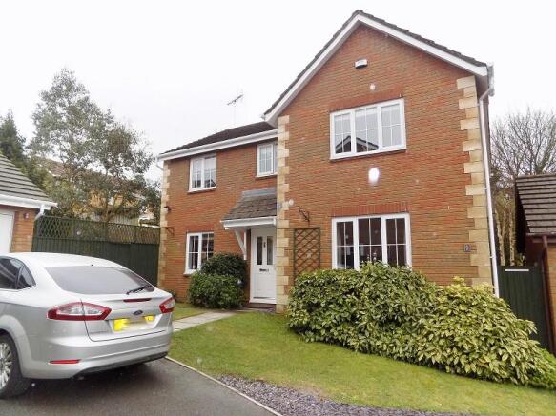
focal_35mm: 23
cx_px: 278
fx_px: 369
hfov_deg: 73.9
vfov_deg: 58.9
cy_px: 208
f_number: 3.1
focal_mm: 4
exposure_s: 1/160
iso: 80
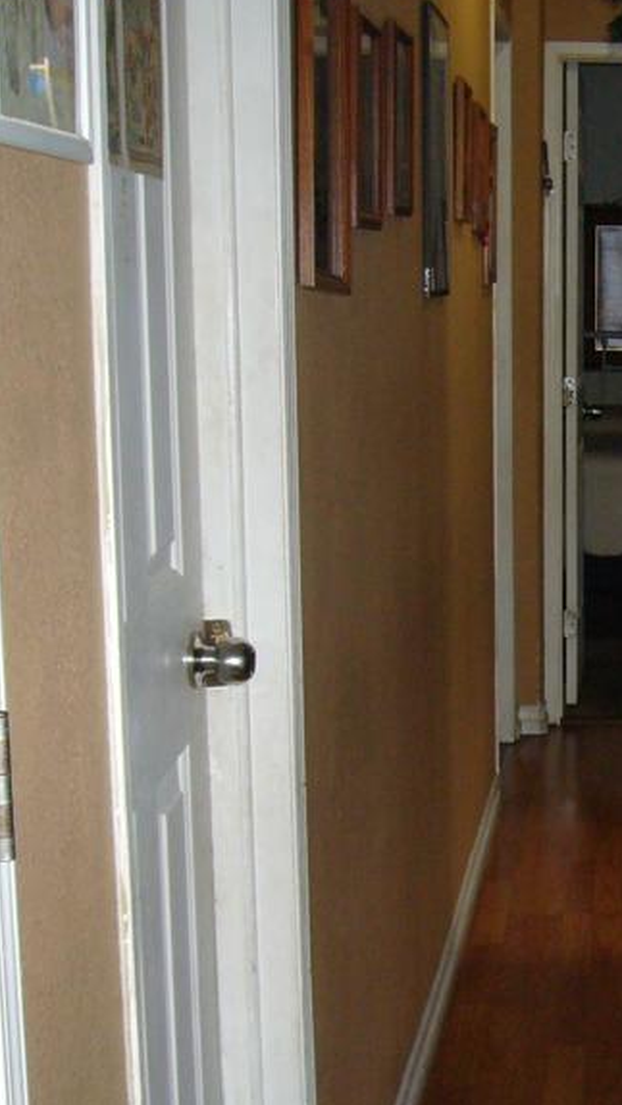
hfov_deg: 16.6
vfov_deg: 30.0
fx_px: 2052
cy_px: 714
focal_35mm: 70
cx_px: 705
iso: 160
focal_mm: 6
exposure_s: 1/30
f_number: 2.9
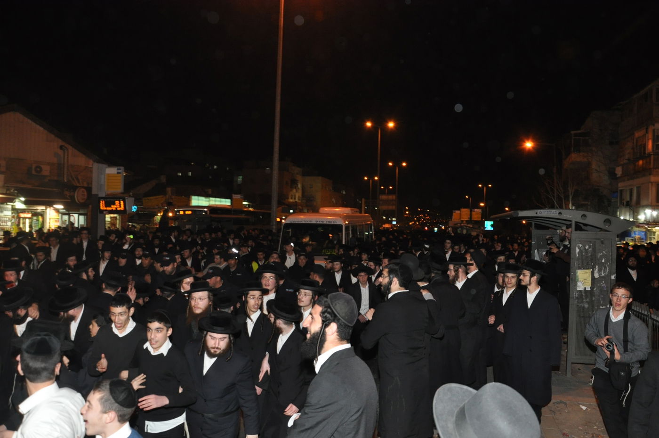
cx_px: 330
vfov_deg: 47.8
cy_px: 219
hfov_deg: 67.5
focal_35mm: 27
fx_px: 494
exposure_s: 1/50
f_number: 6.3
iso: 1000
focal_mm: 18
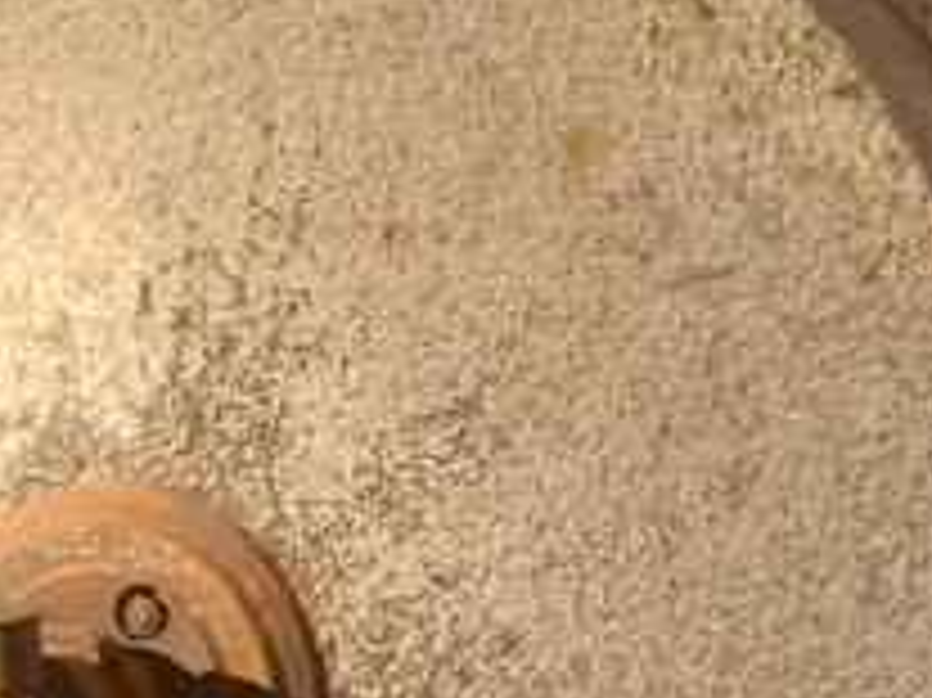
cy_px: 815
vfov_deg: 12.5
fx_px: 3121
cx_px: 855
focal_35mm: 116
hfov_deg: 16.7
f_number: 2
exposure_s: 1/33
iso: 200
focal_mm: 4.6
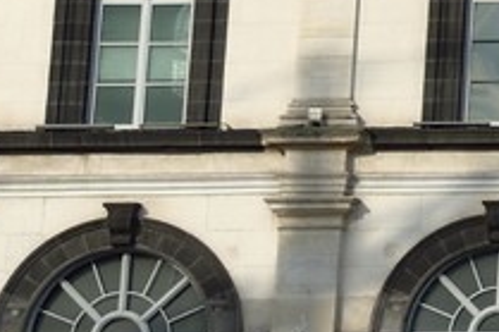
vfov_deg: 4.7
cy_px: -294
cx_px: 1571
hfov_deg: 6.4
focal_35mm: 291
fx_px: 4030
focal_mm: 38
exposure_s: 1/250
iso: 200
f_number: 13
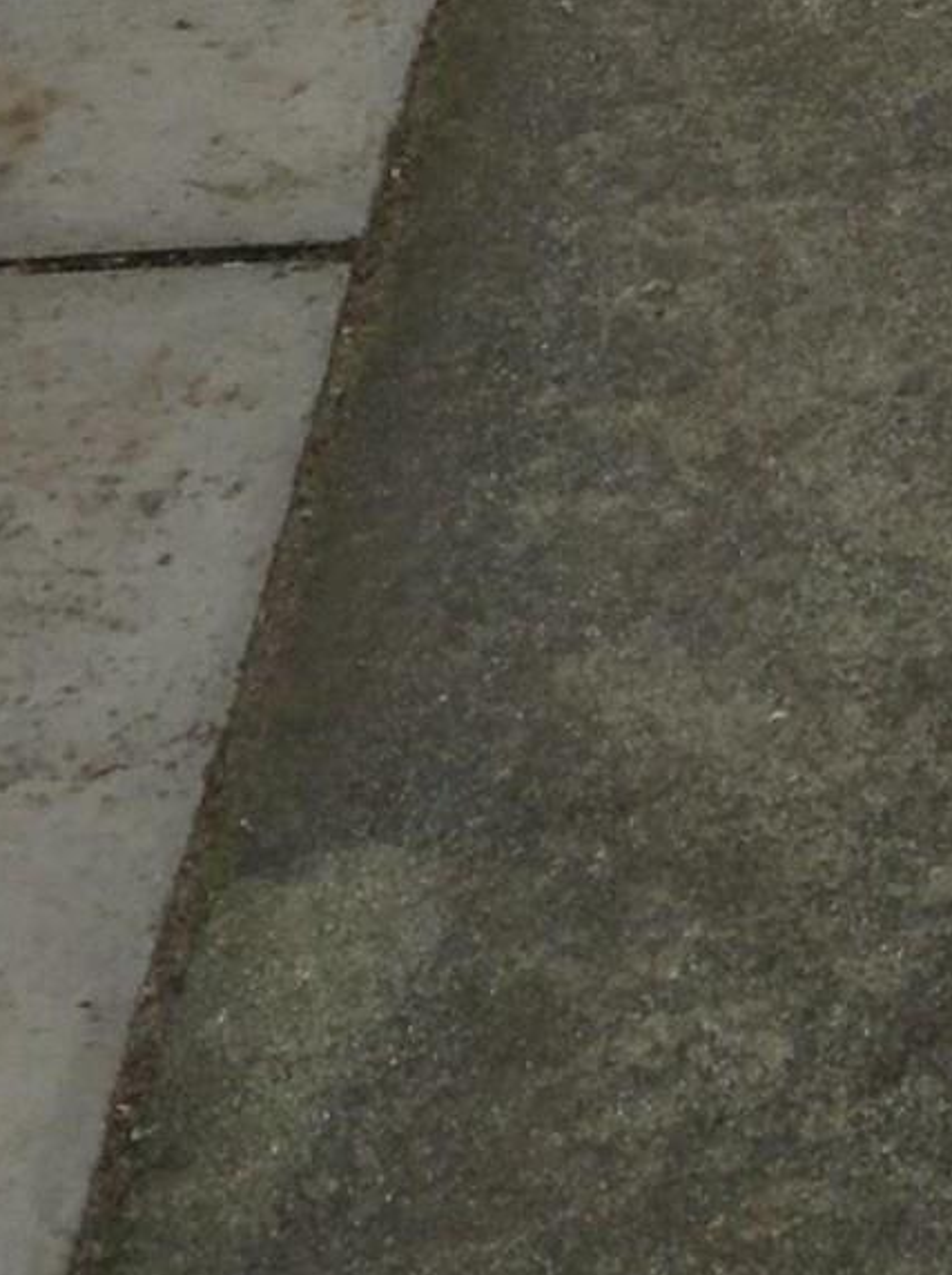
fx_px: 4892
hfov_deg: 10.7
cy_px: -1008
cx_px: 1463
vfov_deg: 13.4
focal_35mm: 133
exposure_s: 1/167
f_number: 2.4
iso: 25
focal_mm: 3.3
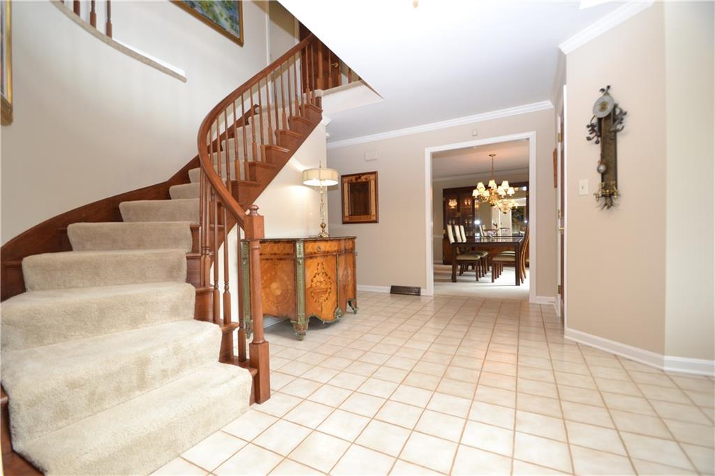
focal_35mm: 15
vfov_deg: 77.3
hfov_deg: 100.4
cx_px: 358
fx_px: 298
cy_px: 238
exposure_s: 1/60
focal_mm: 10
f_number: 3.5
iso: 500
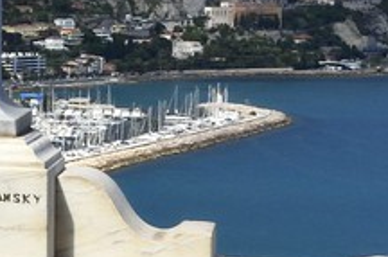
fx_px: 1914
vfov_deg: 7.7
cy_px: 31
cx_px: -780
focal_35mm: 178
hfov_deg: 9.2
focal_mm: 24
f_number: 14
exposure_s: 1/160
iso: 200
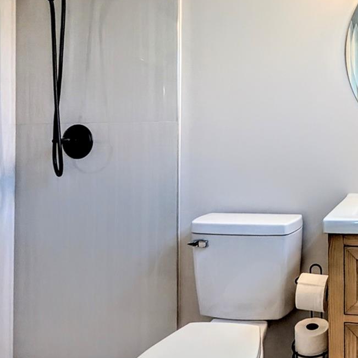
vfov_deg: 60.3
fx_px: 304
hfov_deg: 49.5
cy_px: 139
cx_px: 359
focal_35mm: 26
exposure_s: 1/164
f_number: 1.7
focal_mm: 2.02
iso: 48
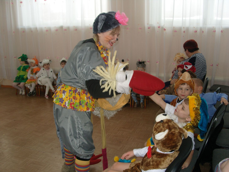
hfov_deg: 49.0
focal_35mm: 38
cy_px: 86
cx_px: 114
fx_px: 251
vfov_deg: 37.7
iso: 80
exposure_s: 1/40
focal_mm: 7.8
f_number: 2.8
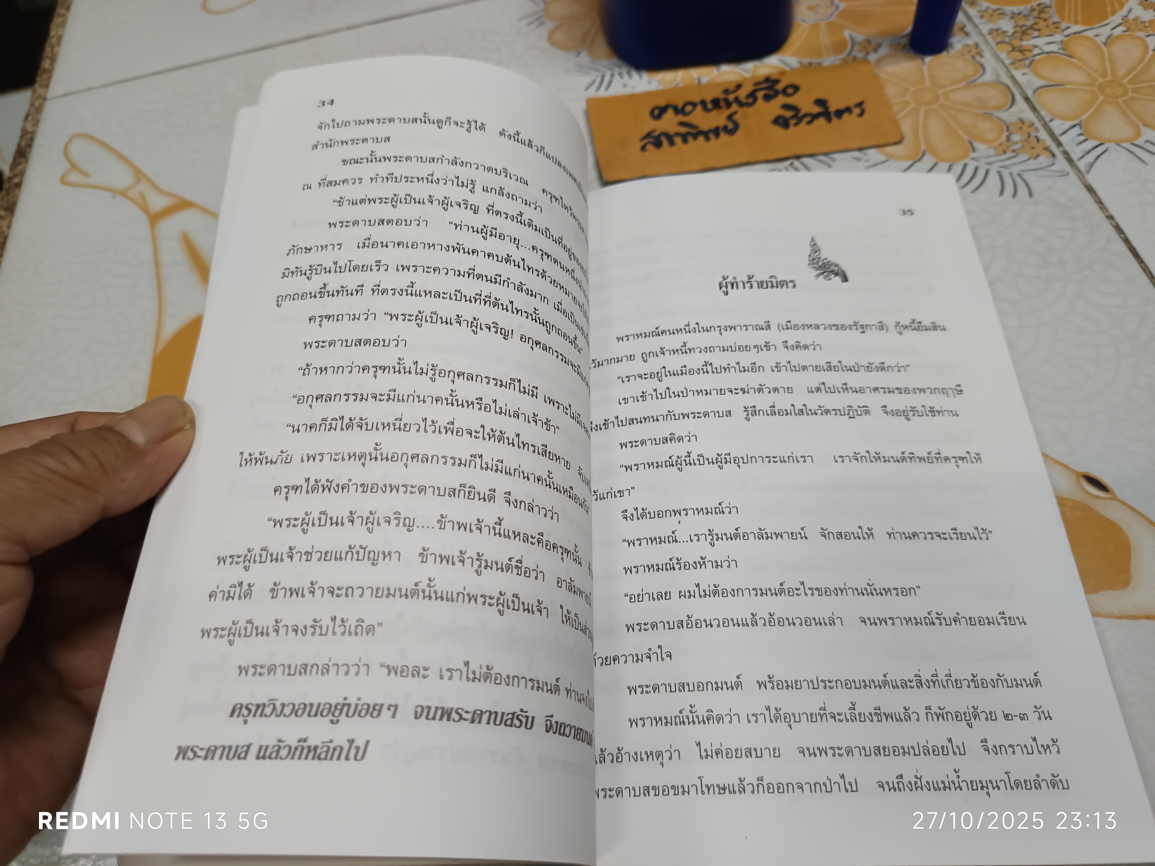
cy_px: 433
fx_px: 801
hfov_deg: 71.6
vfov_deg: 56.8
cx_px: 578
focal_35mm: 24
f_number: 1.7
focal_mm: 5.31
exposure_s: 1/50
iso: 1050
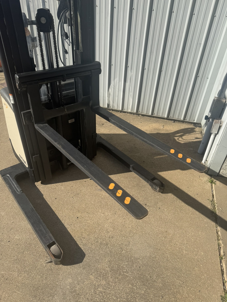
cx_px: 114
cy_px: 151
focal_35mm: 24
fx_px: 210
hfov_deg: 56.8
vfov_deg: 71.6
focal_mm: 6.76
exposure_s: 1/4950
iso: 80
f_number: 1.78
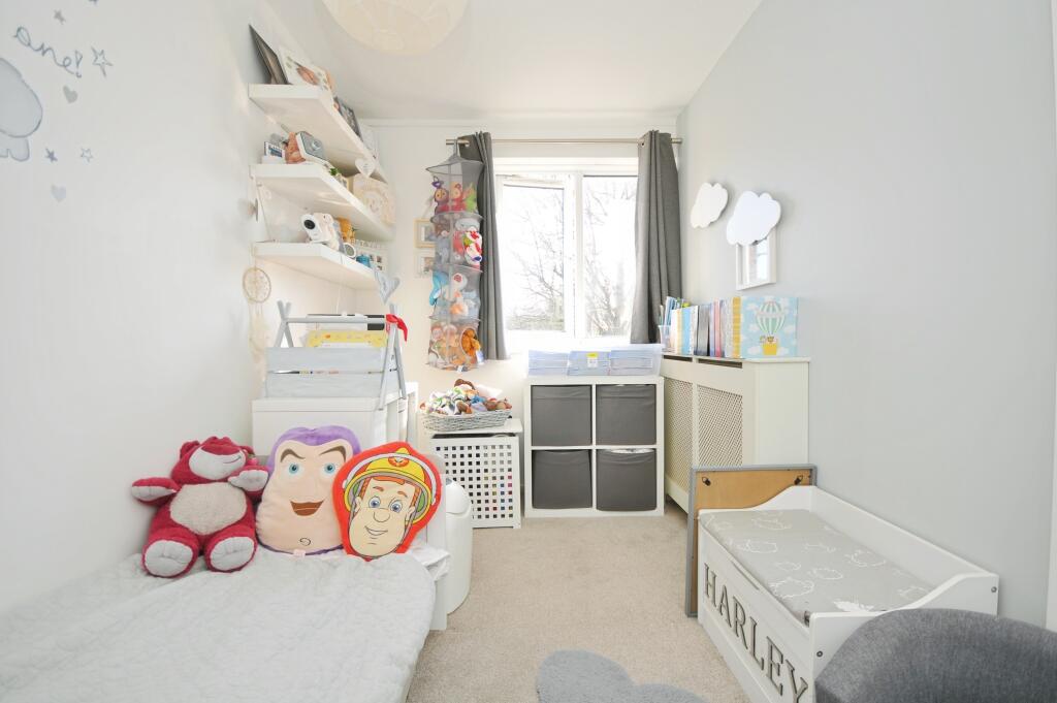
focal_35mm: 15
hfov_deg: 100.4
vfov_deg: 77.2
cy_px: 352
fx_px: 440
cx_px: 528
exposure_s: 1/125
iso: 200
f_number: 5.6
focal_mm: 10
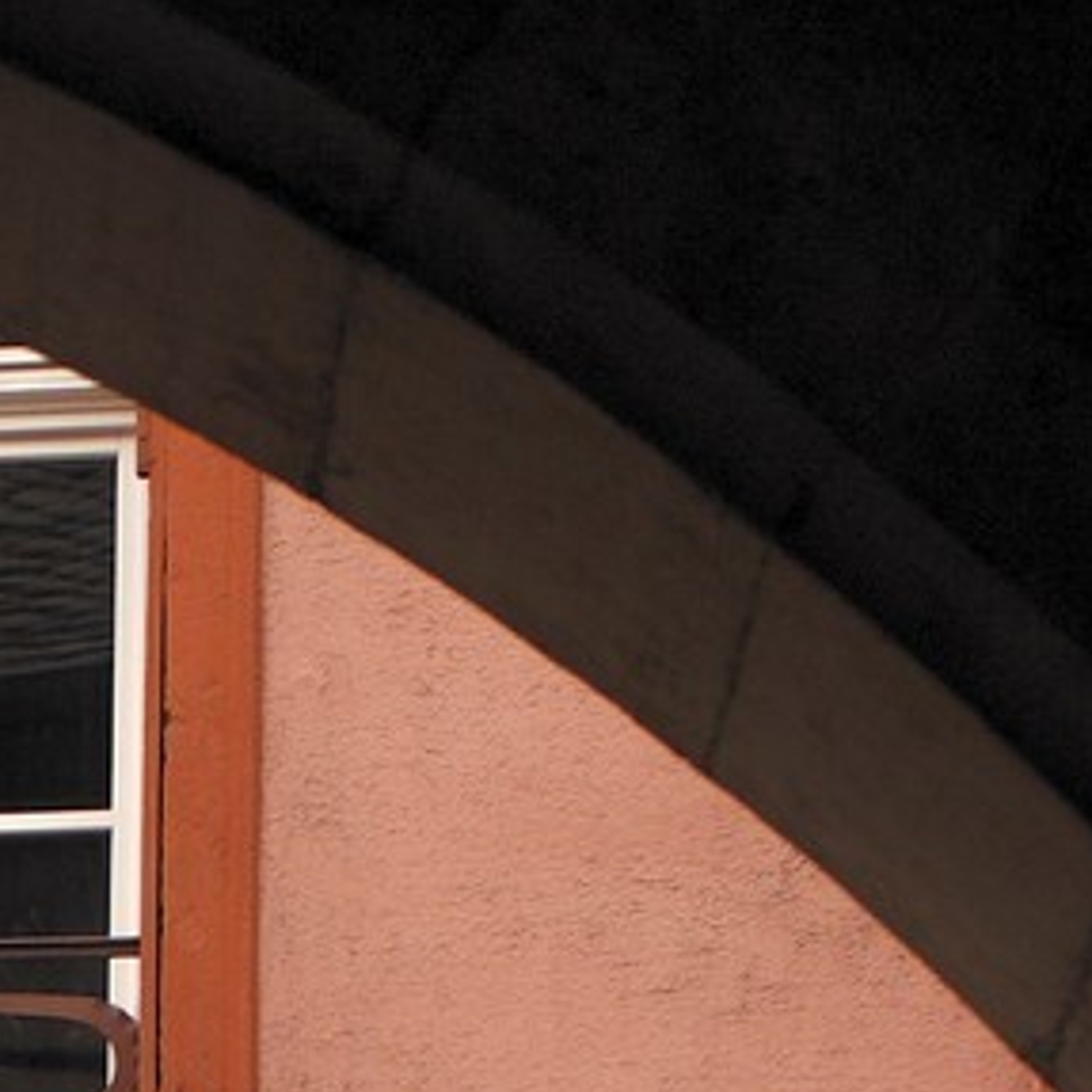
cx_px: -445
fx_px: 10636
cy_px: 2846
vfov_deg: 5.6
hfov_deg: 5.8
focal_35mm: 298
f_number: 4.5
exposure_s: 1/60
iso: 100
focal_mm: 42
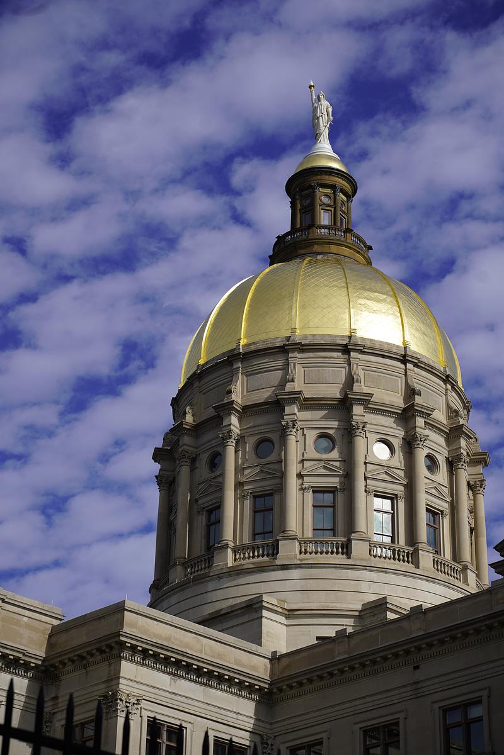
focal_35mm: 75
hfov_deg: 18.2
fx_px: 1575
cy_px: 378
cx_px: 252
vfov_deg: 27.0
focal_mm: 75
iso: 100
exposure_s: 1/1250
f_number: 5
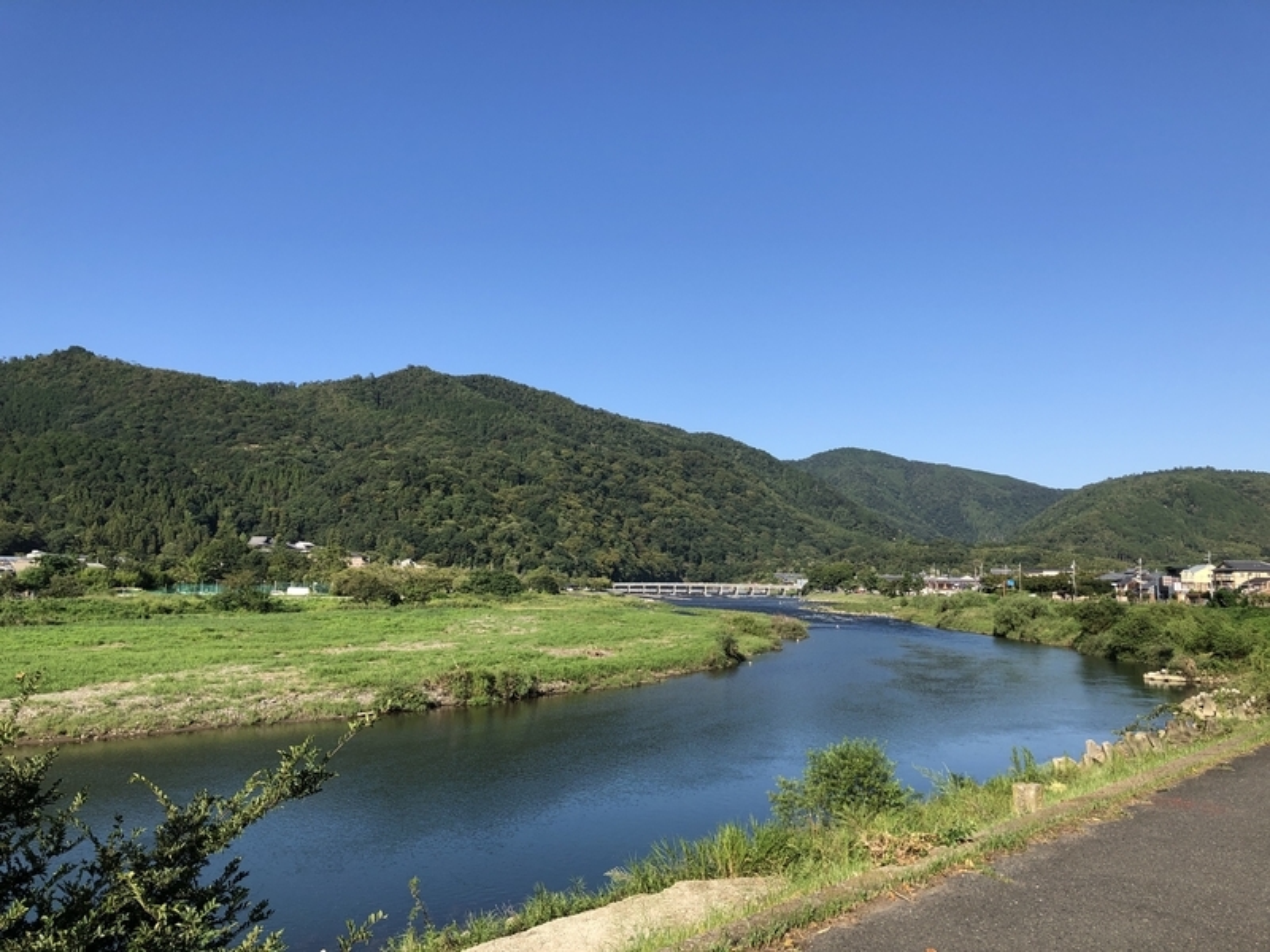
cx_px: 635
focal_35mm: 28
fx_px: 1027
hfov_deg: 63.4
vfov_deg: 49.7
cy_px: 476
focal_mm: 3.99
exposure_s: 1/1715
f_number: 1.8
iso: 20
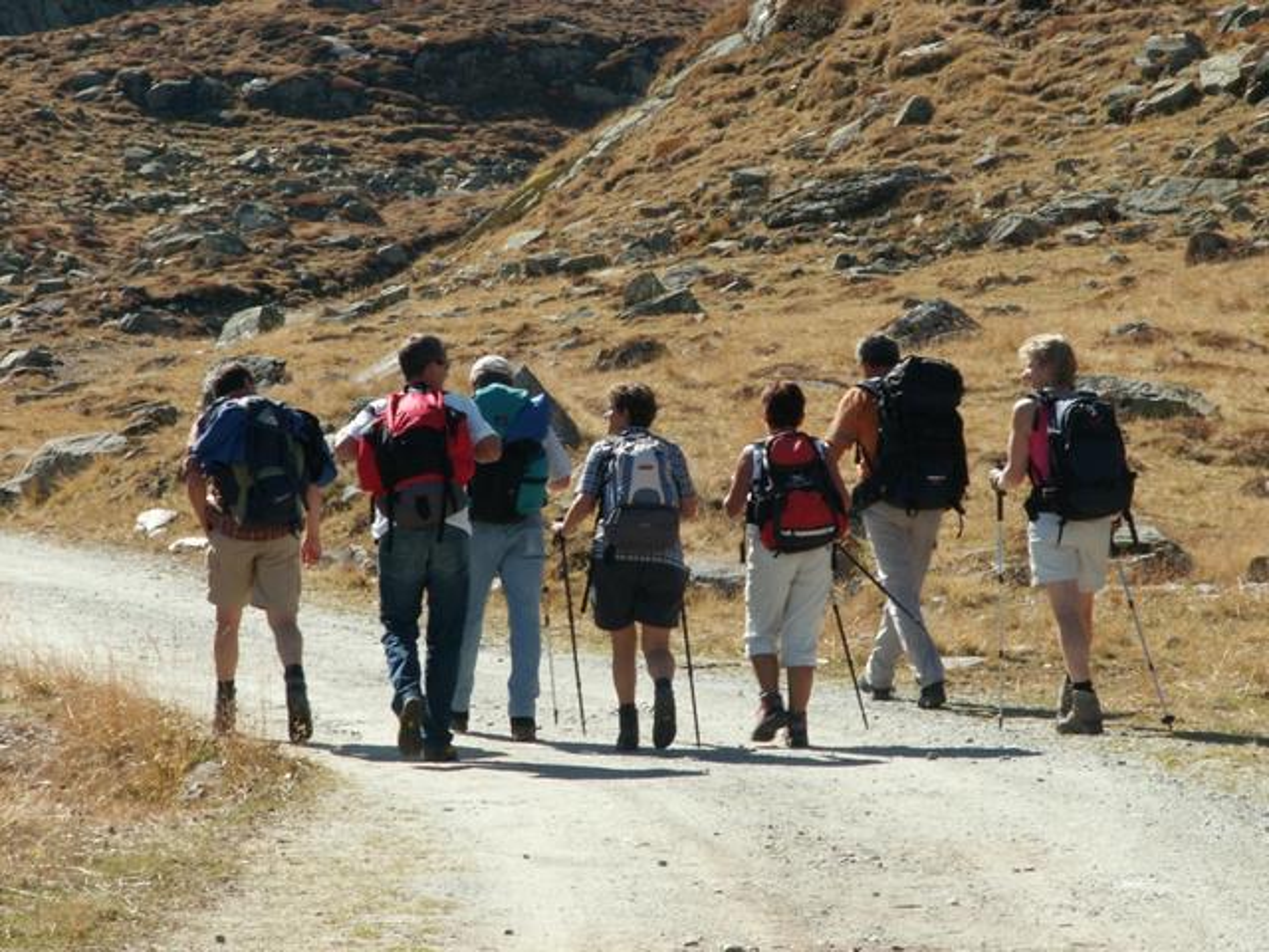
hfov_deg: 11.3
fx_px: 6415
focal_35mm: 175
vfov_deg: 8.5
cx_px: 634
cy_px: 476
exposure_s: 1/125
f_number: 7.1
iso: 50
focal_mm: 28.68
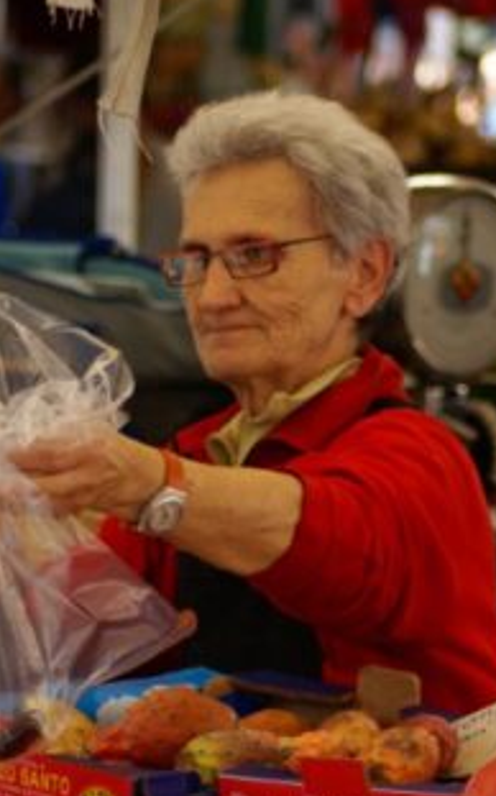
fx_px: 5761
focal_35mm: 266
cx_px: 26
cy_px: 485
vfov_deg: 7.9
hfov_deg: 4.9
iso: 125
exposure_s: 1/160
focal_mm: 90
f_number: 4
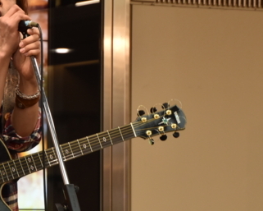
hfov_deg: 7.0
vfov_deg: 5.6
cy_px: 142
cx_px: 26
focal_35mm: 274
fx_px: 2133
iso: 720
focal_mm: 78
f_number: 5.3
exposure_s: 1/60
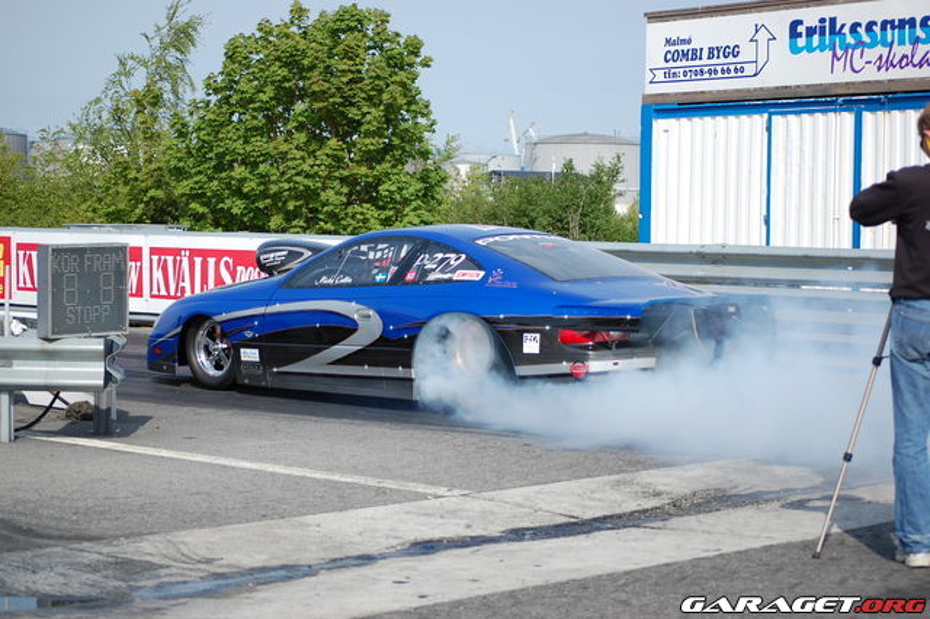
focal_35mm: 82
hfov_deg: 24.6
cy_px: 310
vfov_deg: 16.5
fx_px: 2130
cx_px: 465
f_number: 5
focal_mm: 55
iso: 200
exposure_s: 1/1250
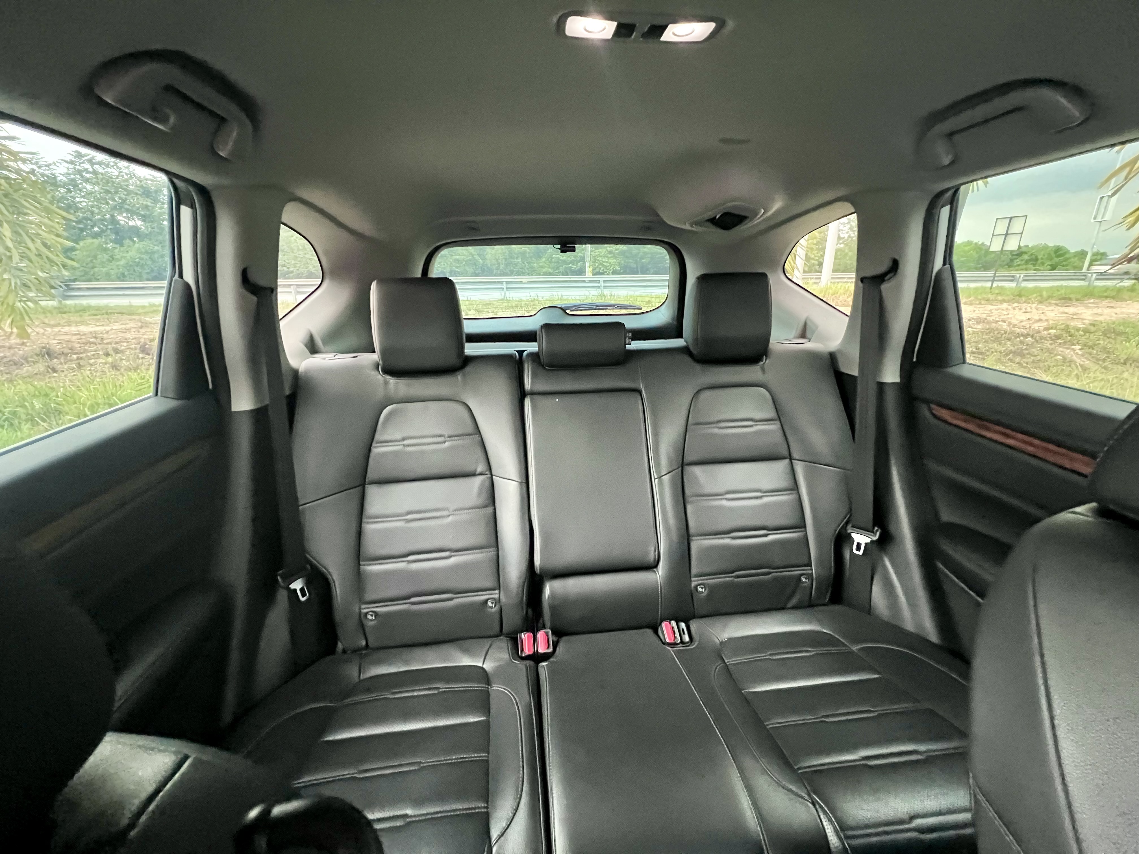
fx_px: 428
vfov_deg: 89.9
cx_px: 570
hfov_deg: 106.2
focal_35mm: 13
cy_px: 427
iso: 1000
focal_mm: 1.57
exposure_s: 1/41
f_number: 1.8
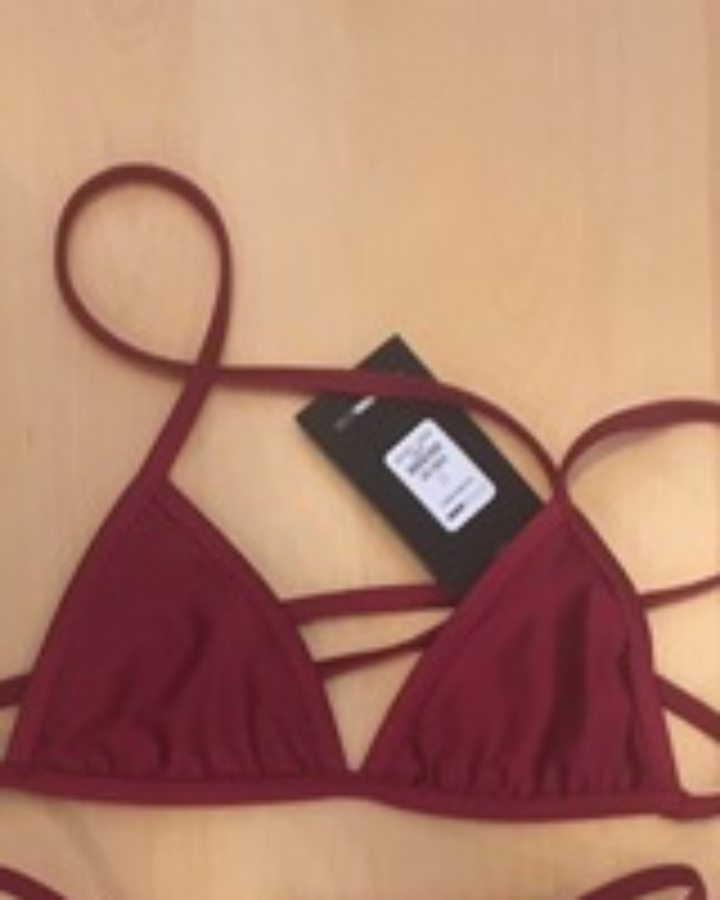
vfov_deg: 28.3
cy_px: 830
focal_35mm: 64
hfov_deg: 23.8
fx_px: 1705
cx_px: 270
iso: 400
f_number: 2.2
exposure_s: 1/15
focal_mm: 4.15
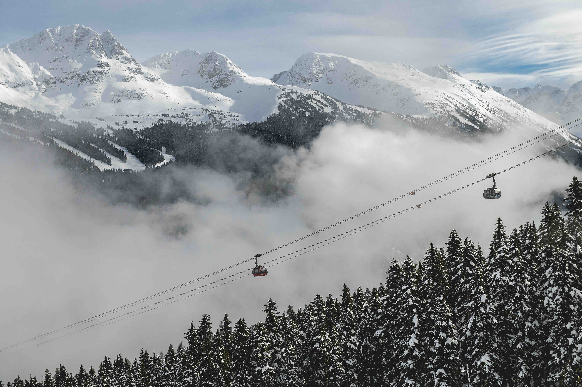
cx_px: 291
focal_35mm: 60
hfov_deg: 33.4
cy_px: 194
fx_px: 969
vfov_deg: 22.6
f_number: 10
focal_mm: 60
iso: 200
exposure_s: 1/1600
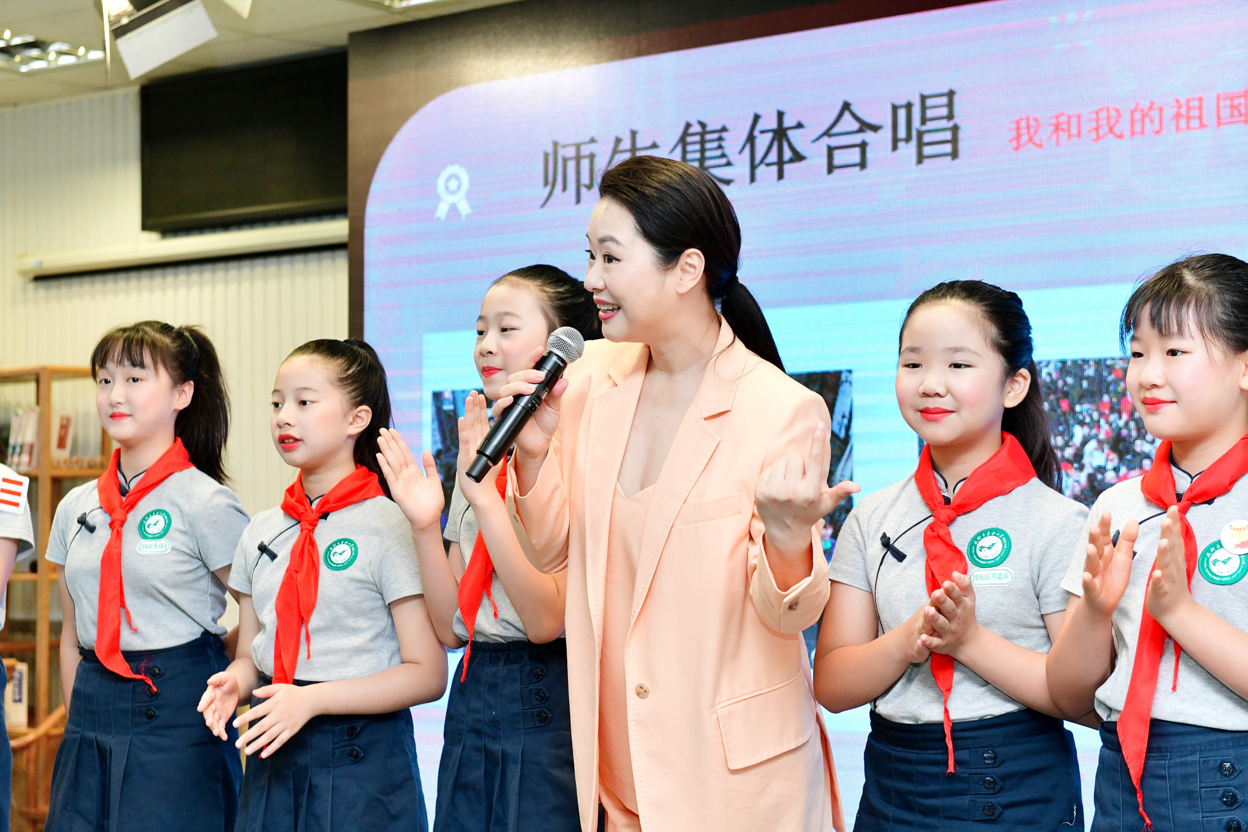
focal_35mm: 70
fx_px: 2427
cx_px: 624
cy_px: 416
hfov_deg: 28.8
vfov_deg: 19.5
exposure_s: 1/200
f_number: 4
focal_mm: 70
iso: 2000
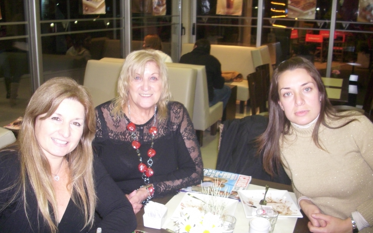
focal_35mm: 33
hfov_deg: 58.1
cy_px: 107
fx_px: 335
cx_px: 187
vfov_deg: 38.3
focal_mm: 6.2
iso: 200
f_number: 2.8
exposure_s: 1/30
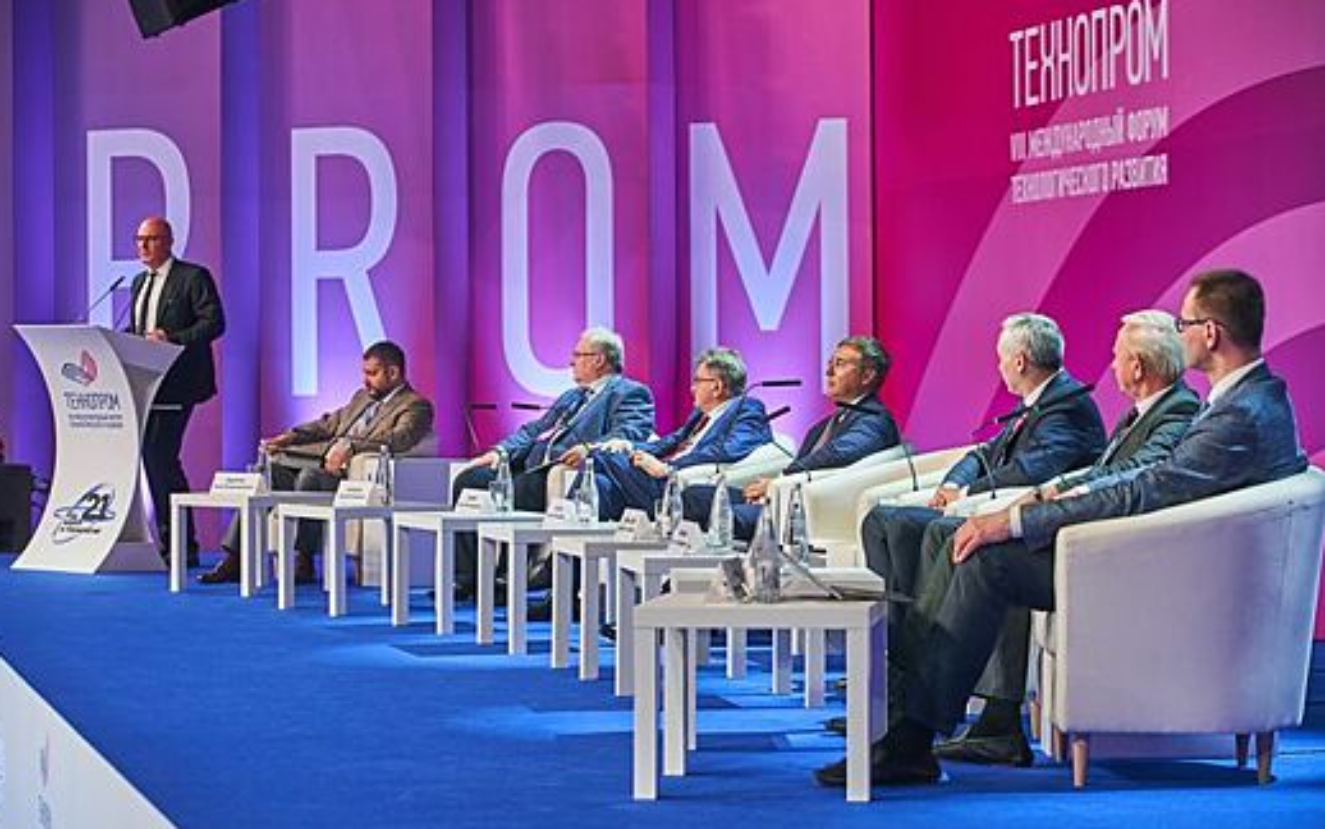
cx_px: 656
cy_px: 399
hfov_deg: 22.3
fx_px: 3359
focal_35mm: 93
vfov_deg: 14.1
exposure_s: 1/100
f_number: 4.5
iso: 500
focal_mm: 90
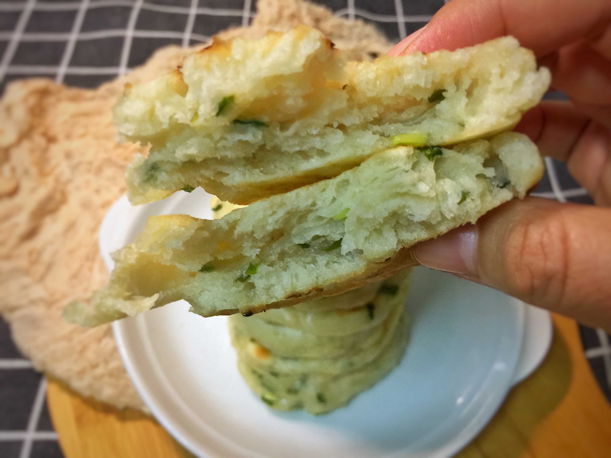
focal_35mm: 29
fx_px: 512
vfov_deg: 48.2
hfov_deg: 61.7
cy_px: 229
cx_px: 306
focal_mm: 4.15
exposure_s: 1/17
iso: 80
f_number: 2.2
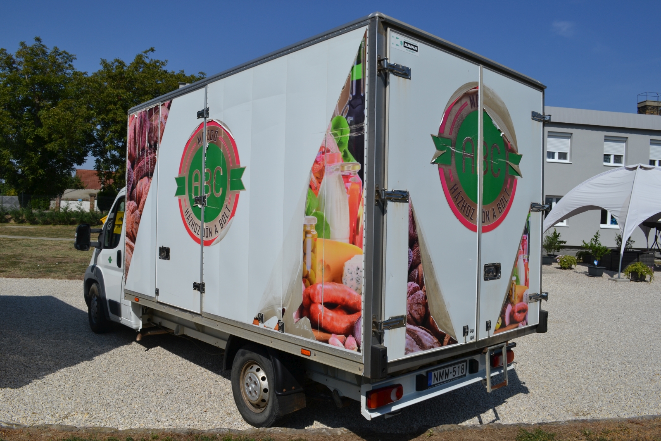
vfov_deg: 47.9
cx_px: 330
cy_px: 220
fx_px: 496
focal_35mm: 27
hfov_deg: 67.4
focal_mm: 18
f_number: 10
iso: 100
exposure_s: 1/400
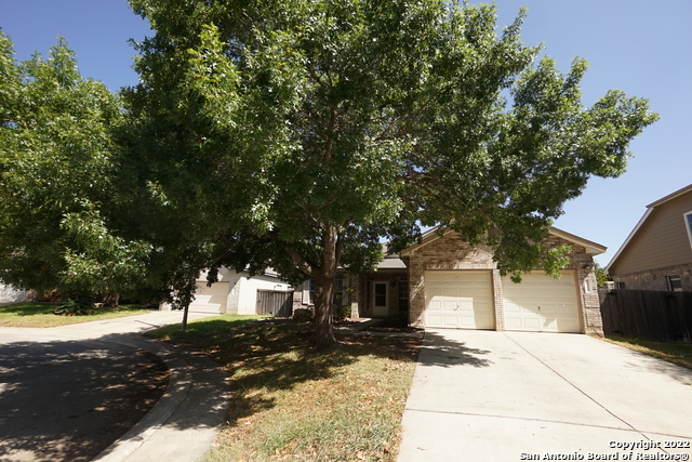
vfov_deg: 77.4
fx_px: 288
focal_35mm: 15
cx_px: 346
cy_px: 231
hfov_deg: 100.4
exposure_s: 1/160
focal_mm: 10
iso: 100
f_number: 9
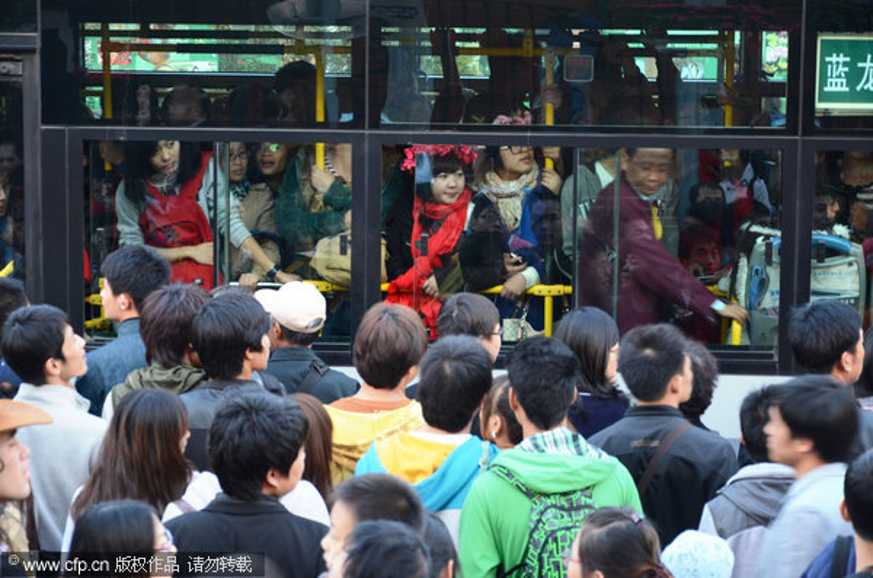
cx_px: 436
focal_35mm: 99
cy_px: 289
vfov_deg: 13.8
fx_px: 2395
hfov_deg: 20.7
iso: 400
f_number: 5.3
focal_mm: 66
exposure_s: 1/30
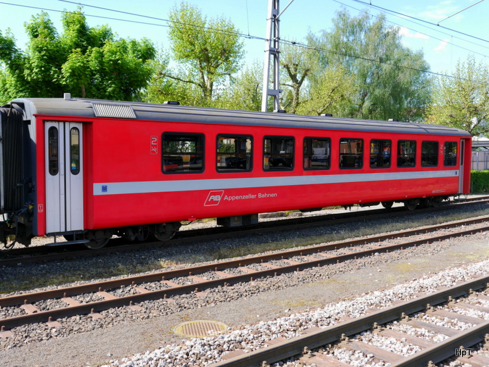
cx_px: 244
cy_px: 184
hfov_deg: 51.4
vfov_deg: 39.7
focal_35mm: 36
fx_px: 509
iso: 160
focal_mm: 18
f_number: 5.6
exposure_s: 1/250
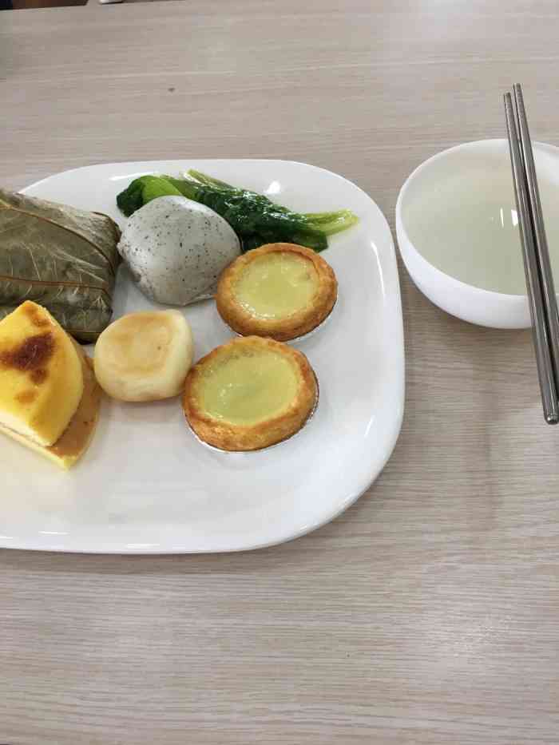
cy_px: 372
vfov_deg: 61.7
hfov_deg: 48.2
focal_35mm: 29
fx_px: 624
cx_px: 280
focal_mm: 4.15
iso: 32
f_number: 2.2
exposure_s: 1/33
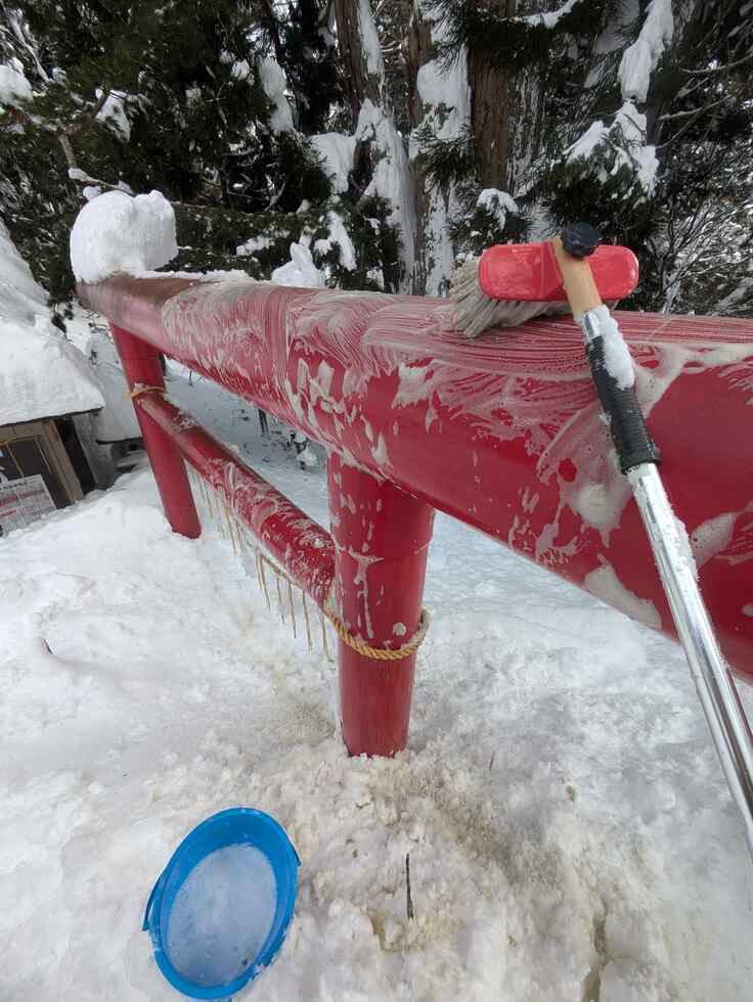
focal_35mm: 14
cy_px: 501
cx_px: 376
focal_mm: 1.83
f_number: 2.2
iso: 48
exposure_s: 1/830
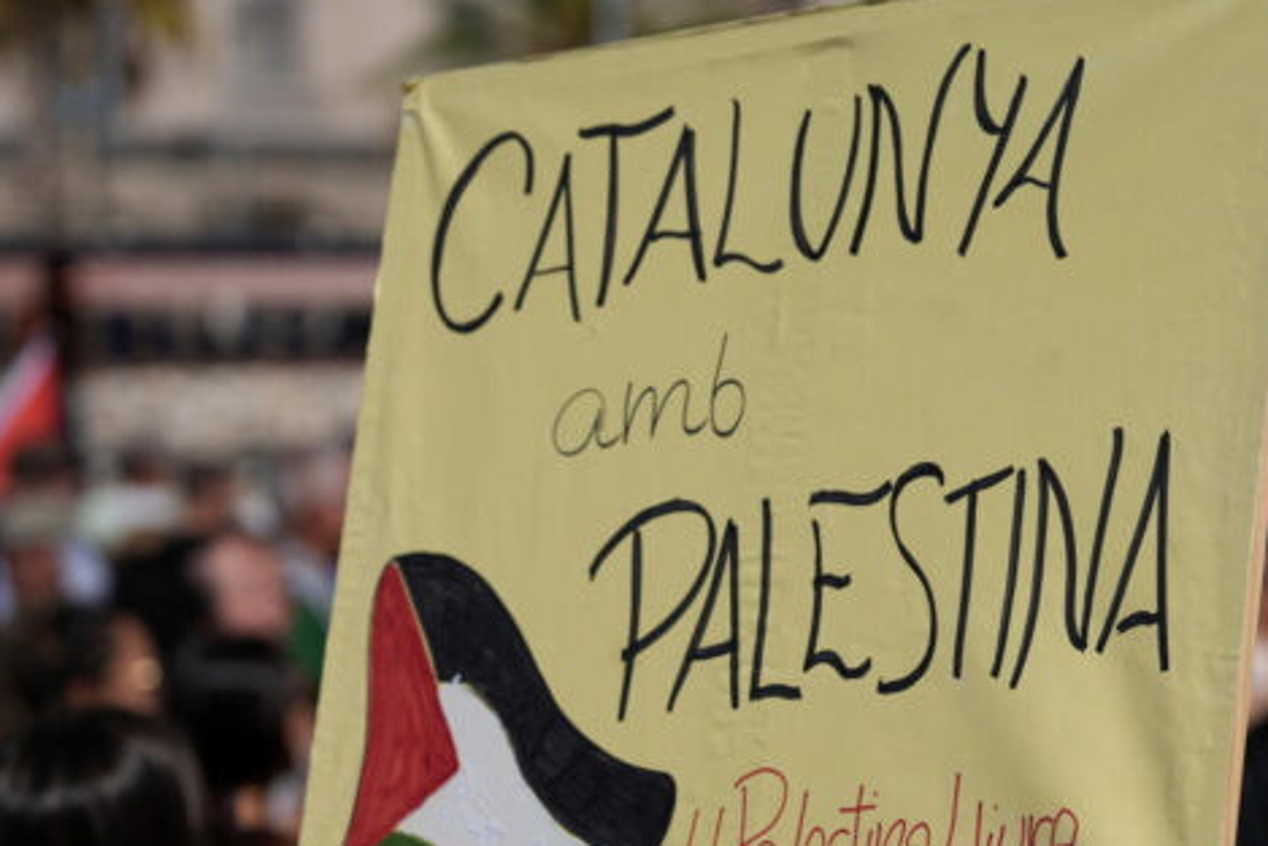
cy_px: 570
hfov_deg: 13.5
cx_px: 862
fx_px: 5355
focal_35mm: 152
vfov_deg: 9.0
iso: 100
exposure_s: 1/2000
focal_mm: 108
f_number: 4.5
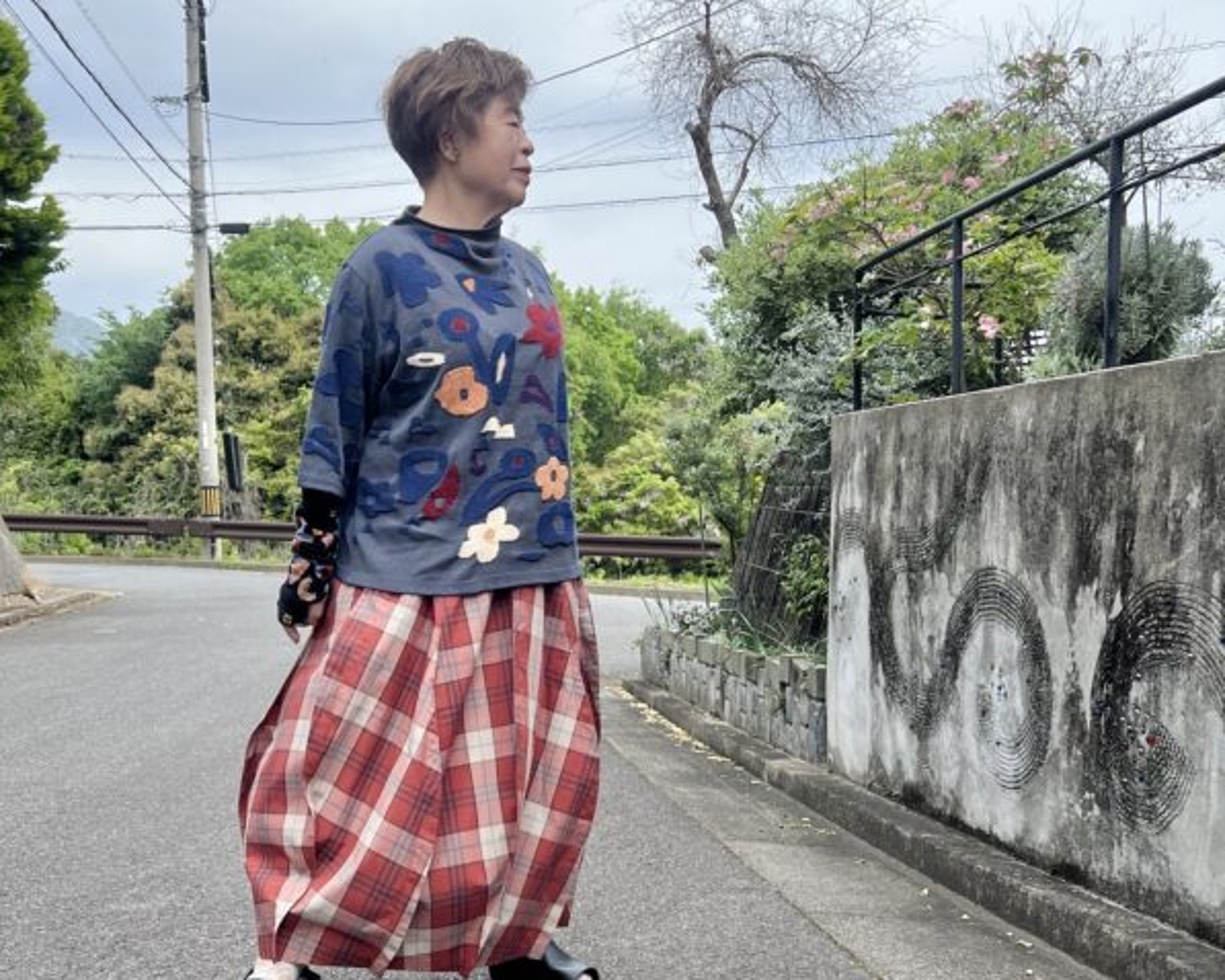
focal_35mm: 34
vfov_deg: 43.3
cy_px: 424
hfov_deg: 52.8
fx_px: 1233
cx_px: 614
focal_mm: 5.7
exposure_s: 1/3356
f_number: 1.5
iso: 50
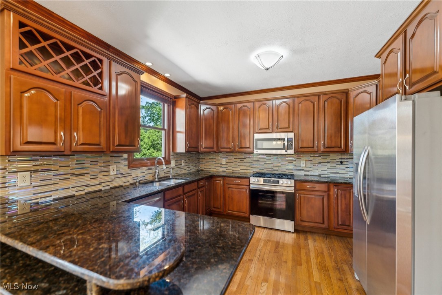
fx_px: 172
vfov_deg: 81.2
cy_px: 148
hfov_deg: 104.3
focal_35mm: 14
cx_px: 221
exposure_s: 1/80
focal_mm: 14
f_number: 2.8
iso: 640
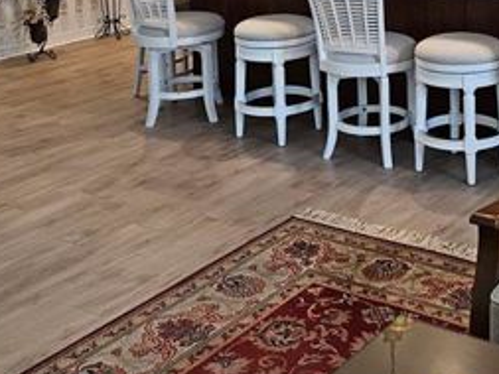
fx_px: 923
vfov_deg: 21.2
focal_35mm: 64
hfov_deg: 29.1
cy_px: -89
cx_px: 447
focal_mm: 5.4
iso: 400
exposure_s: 1/120
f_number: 1.8
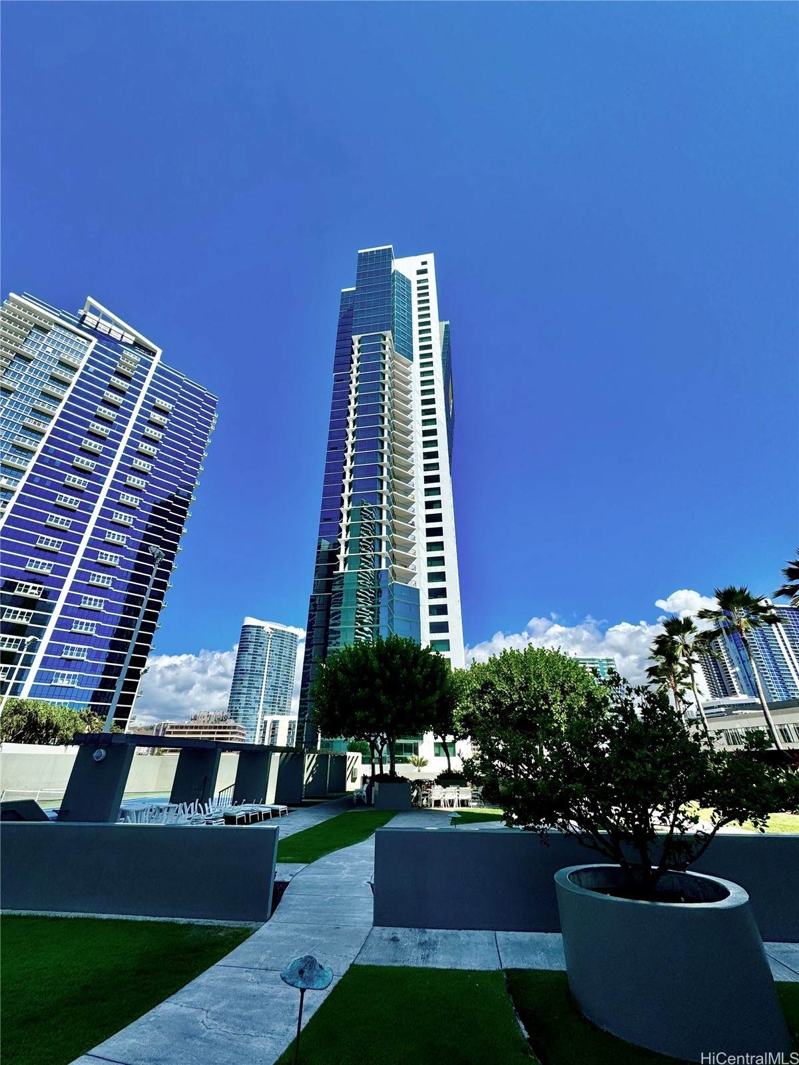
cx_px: 400
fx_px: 431
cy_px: 532
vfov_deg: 102.1
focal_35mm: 14
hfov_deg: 85.7
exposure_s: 1/2083
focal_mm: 2.22
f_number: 2.2
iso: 40
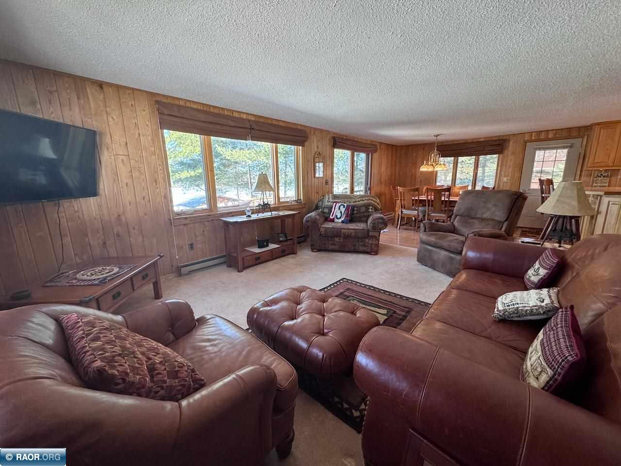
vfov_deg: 85.7
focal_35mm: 14
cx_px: 310
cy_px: 233
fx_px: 251
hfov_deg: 102.1
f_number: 2.2
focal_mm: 2.22
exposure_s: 1/120
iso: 320
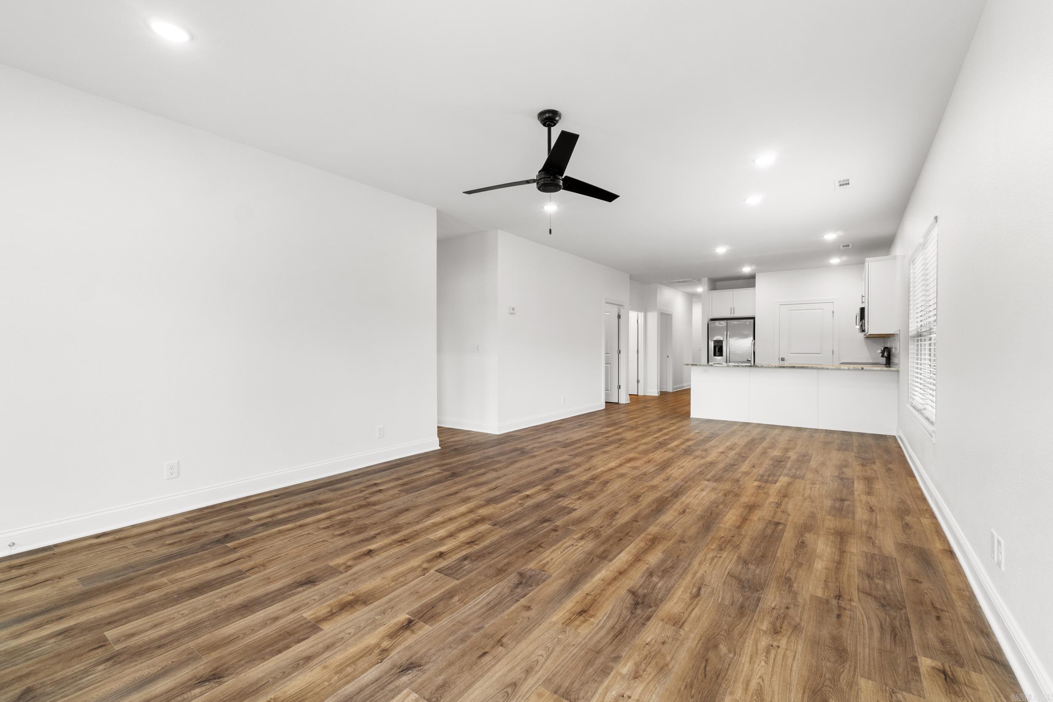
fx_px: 439
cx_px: 526
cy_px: 351
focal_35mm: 15
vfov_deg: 77.3
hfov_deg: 100.4
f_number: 9
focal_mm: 10
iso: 200
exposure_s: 1.3
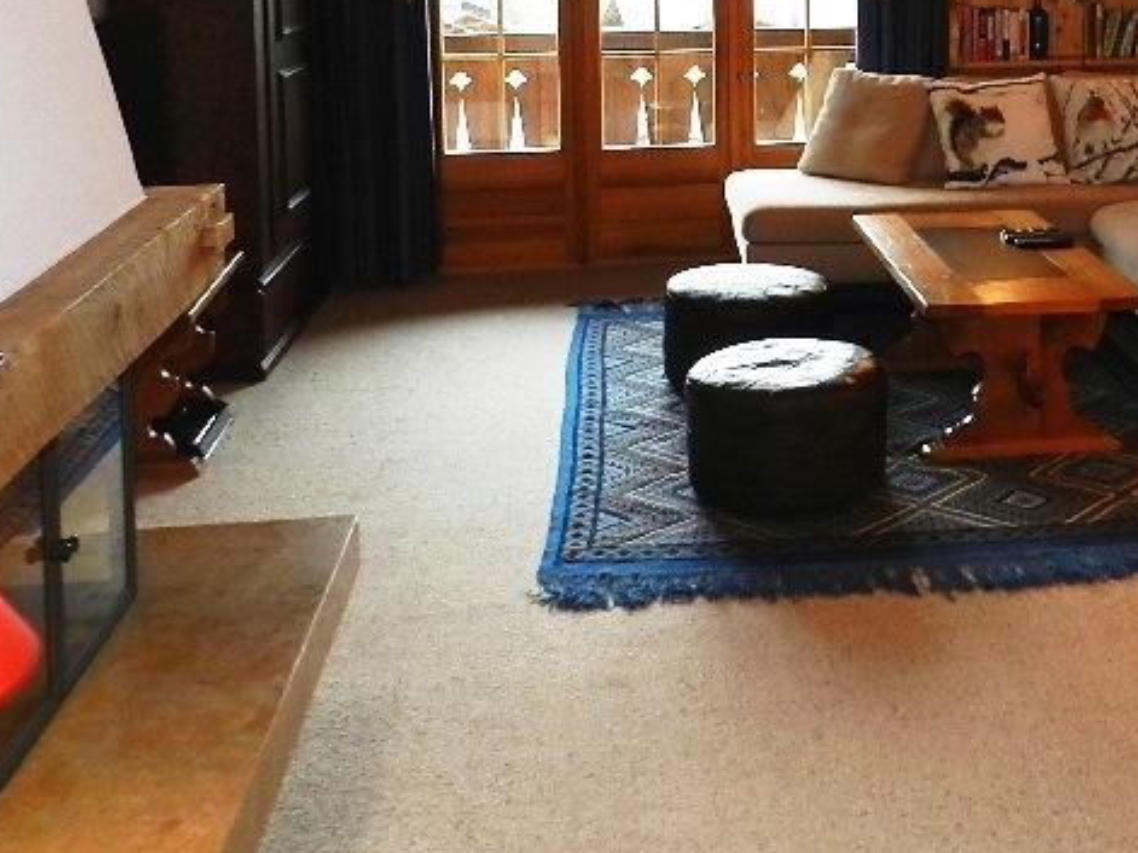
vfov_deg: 27.6
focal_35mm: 50
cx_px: 892
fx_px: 1643
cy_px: 24
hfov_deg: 37.0
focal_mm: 4
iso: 200
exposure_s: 1/30
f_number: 3.4
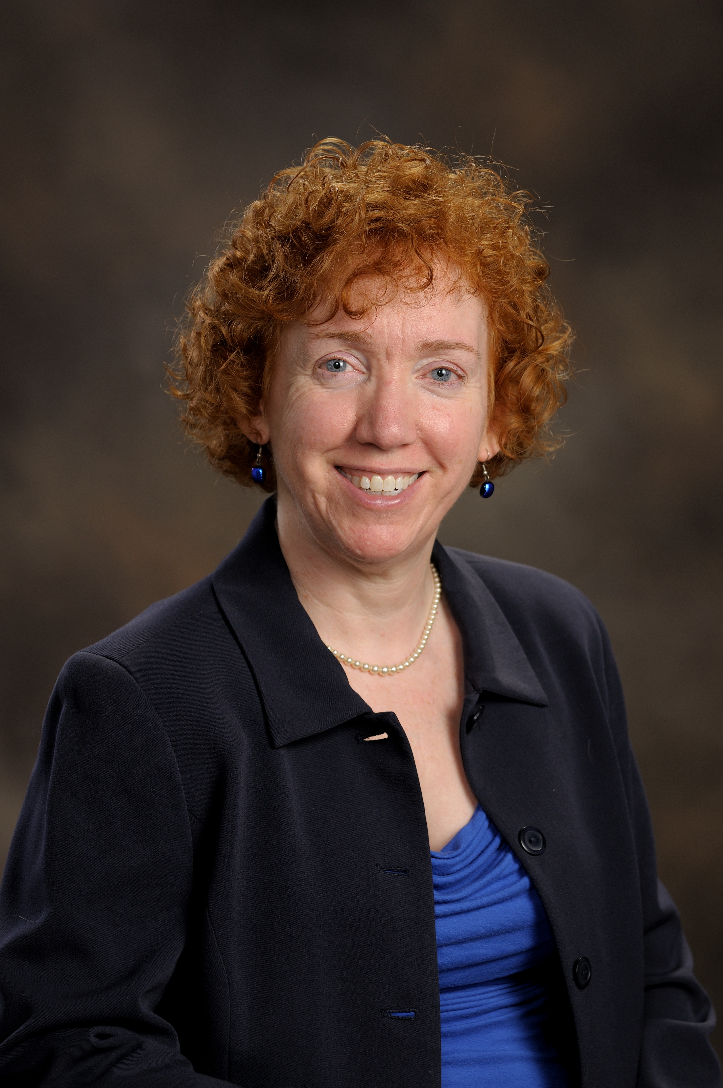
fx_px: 4757
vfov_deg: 13.1
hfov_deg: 8.7
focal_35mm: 158
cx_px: 362
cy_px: 544
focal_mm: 105
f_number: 4.5
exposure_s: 1/125
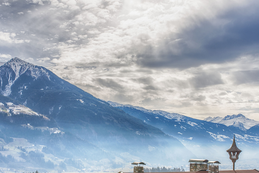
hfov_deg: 35.0
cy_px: 132
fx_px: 410
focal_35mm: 57
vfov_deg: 23.5
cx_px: 123
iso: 100
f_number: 10
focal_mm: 35
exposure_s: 1/500
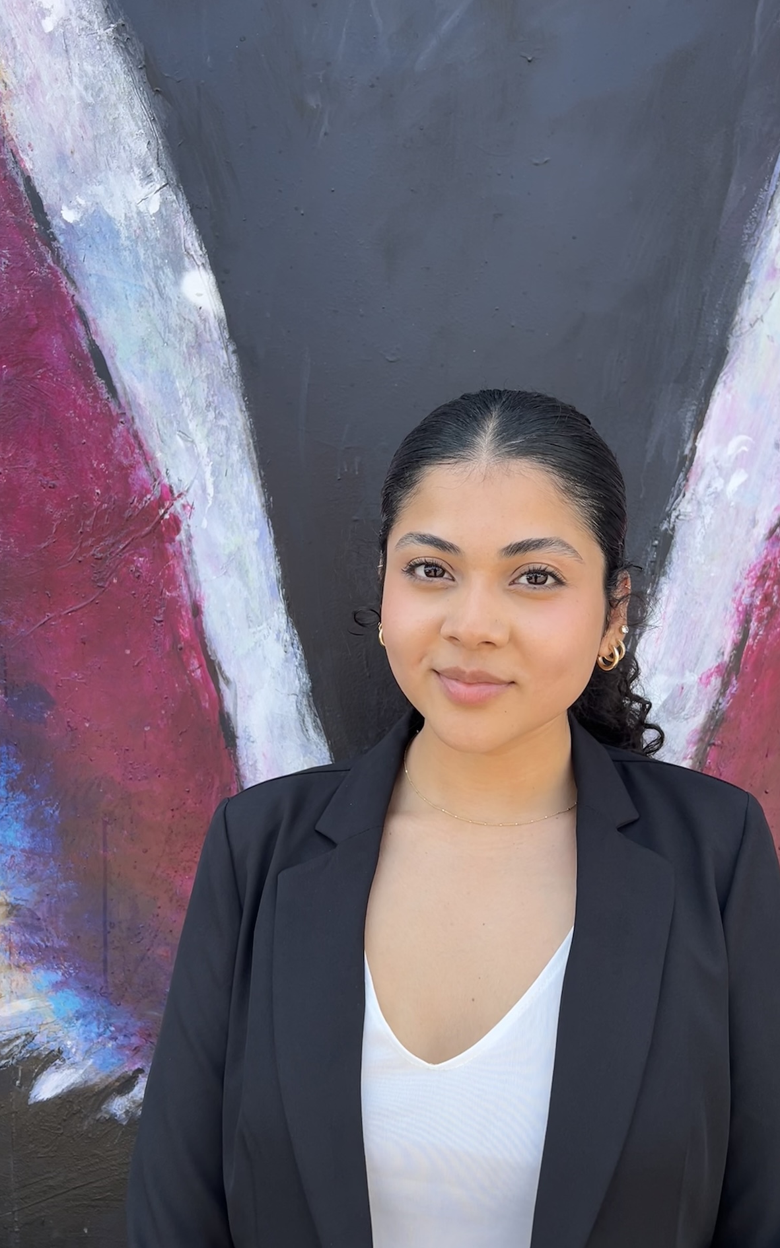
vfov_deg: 66.5
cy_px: 619
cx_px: 473
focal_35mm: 28
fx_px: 952
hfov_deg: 44.3
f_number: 1.5
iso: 50
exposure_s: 1/544
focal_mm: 5.7
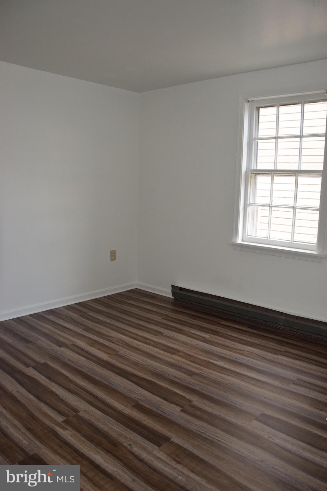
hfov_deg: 47.9
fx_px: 368
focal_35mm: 27
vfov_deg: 67.4
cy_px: 246
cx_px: 164
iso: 800
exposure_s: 1/100
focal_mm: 18
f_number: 5
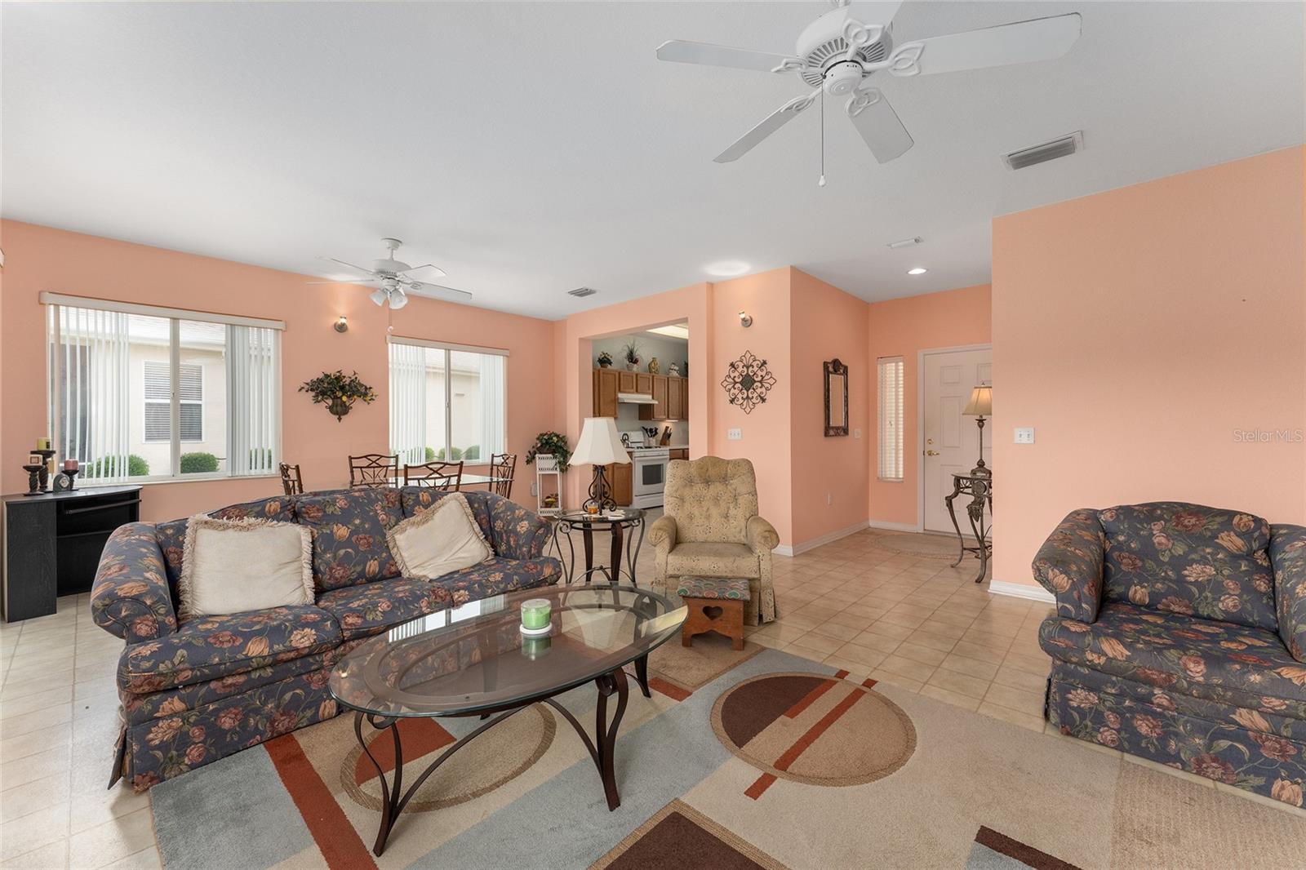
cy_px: 435
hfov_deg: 104.3
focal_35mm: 14
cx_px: 653
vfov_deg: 81.2
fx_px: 508
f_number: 8
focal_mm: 14
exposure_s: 1/80
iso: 500
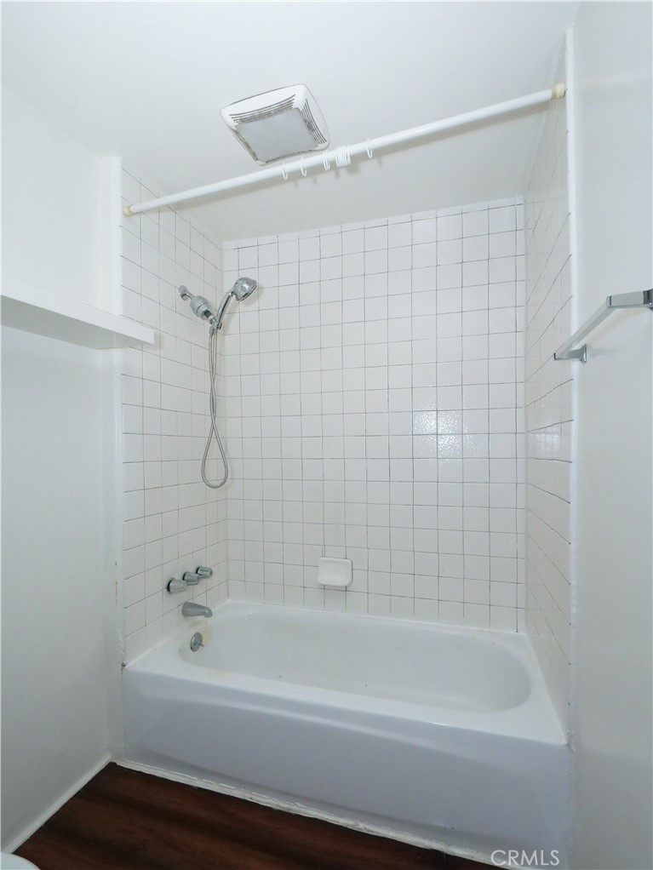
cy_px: 435
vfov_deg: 94.5
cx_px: 326
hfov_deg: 78.1
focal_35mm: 16
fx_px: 402
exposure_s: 1/250
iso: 2500
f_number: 8
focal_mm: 8
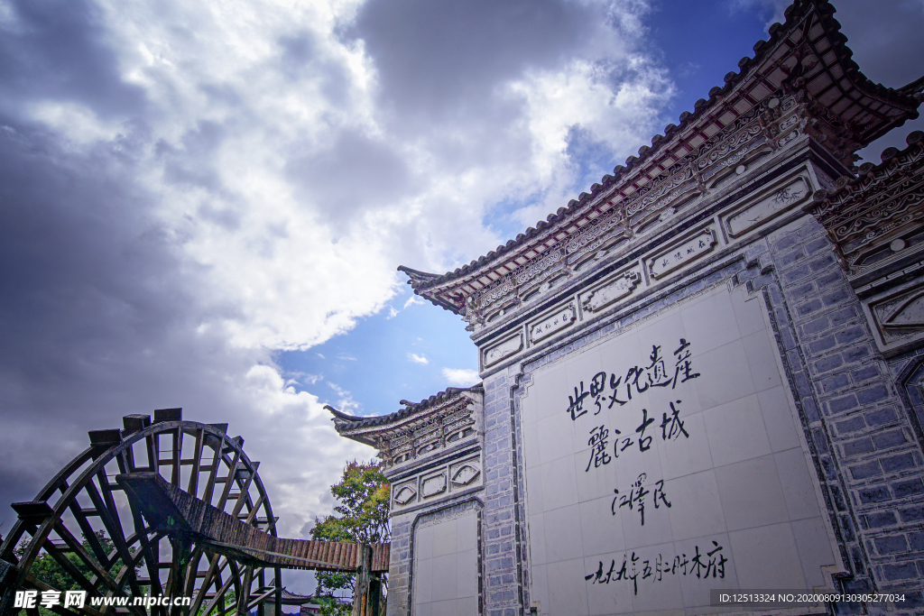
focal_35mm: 22
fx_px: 578
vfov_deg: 56.2
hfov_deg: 77.3
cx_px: 462
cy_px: 308
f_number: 6.7
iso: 200
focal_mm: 15
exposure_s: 1/1500
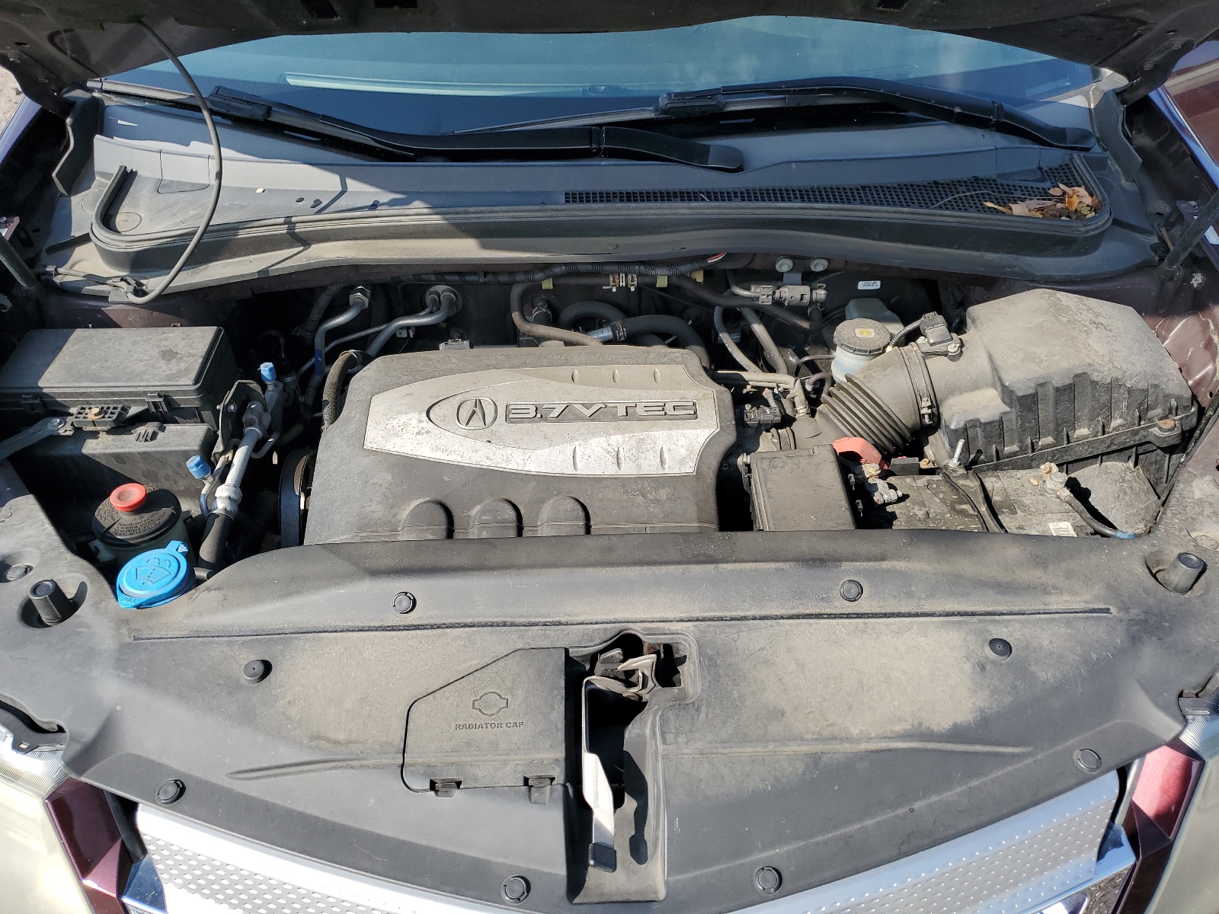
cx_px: 610
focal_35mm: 26
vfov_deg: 53.1
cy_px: 457
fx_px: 916
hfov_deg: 67.3
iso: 50
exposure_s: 1/1429
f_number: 1.5
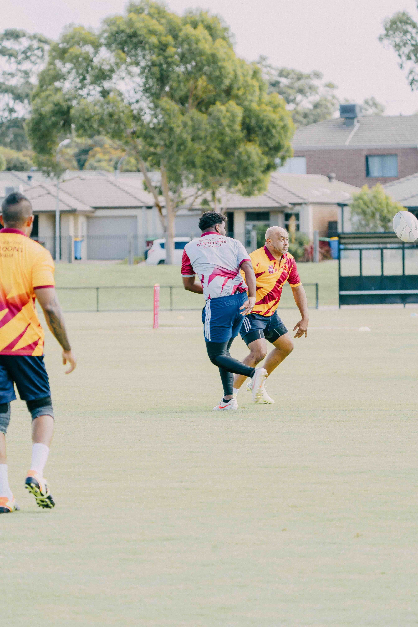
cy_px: 314
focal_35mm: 200
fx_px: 3483
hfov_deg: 6.9
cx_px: 209
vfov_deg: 10.3
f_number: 5.6
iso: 200
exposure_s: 1/500
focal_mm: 200
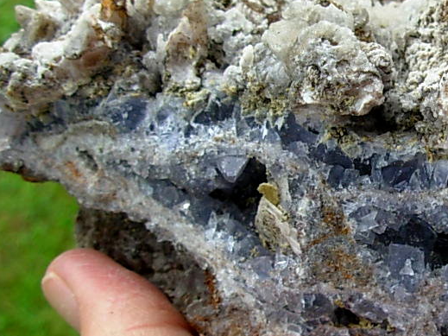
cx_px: 439
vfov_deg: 19.6
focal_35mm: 75
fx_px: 970
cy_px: 176
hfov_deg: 24.9
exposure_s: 1/264
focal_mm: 6.3
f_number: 2.9
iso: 50
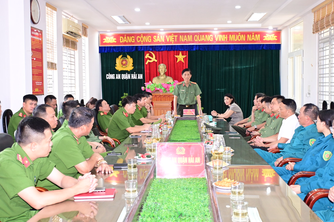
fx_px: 417
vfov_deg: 29.9
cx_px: 167
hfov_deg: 43.6
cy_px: 111
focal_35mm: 45
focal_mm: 30
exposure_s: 1/200
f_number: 4.5
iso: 2000
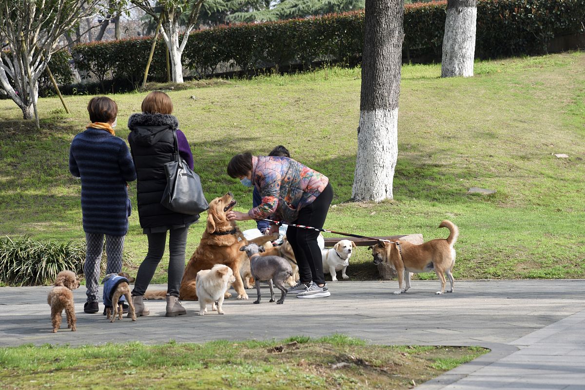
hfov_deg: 17.1
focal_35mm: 120
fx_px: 1951
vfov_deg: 11.4
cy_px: 195
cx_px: 292
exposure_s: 1/125
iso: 100
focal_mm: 120
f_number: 7.1
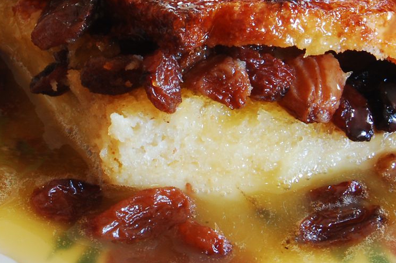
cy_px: 17
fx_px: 1825
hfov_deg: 12.4
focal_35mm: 166
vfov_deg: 8.2
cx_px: 174
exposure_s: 30
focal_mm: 55
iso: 400
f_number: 36
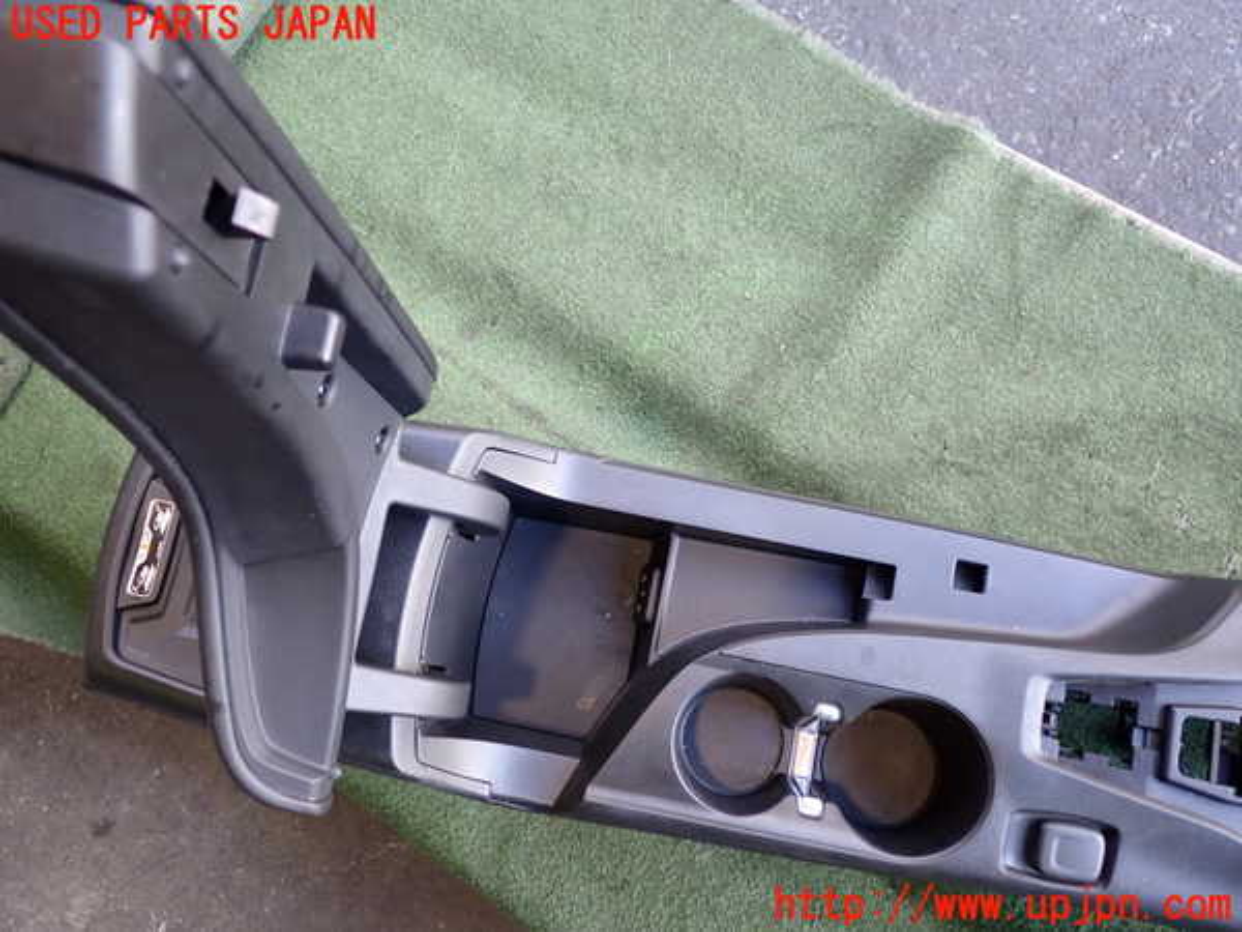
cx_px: 621
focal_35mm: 30
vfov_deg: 46.8
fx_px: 1076
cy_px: 466
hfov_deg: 60.0
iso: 200
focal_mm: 5.4
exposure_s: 1/60
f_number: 2.3
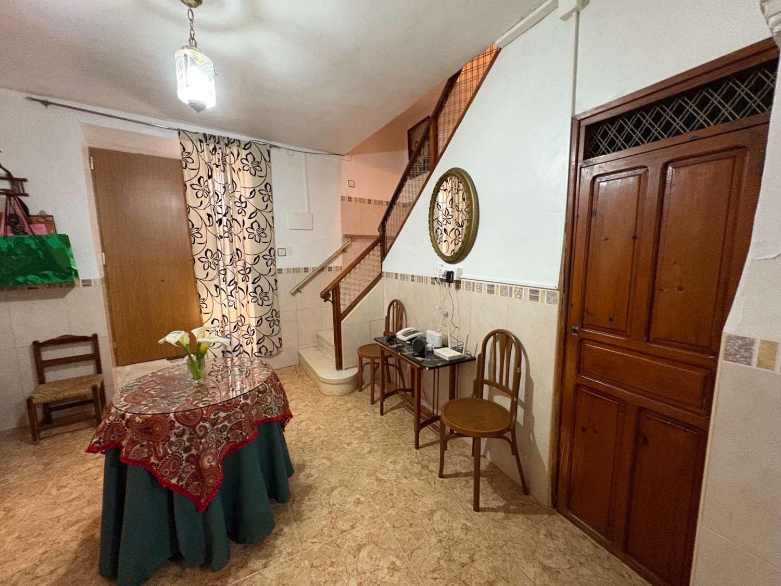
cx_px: 390
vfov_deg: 85.7
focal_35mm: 14
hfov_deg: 102.1
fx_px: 316
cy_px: 293
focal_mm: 2.22
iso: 500
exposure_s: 1/50
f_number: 2.2
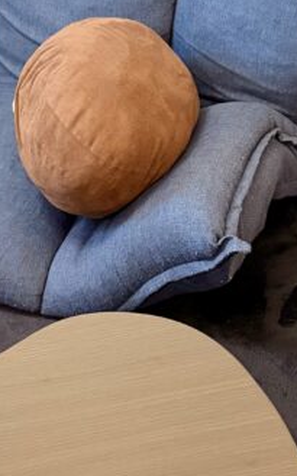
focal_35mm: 86
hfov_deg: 15.0
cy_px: 225
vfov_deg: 24.1
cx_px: 12
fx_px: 1114
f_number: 1.6
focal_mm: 5.96
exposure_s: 1/60
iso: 320
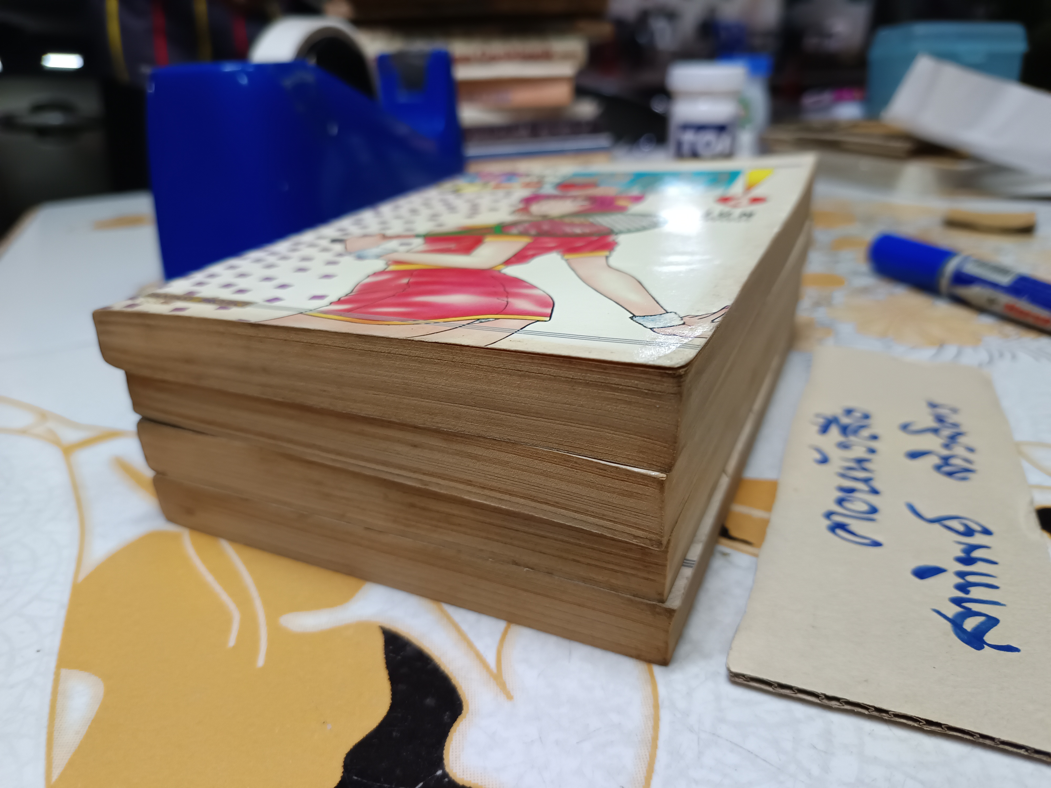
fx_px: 729
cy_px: 394
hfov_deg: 71.6
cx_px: 526
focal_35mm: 24
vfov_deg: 56.8
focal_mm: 5.31
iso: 1072
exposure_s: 1/25
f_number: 1.7
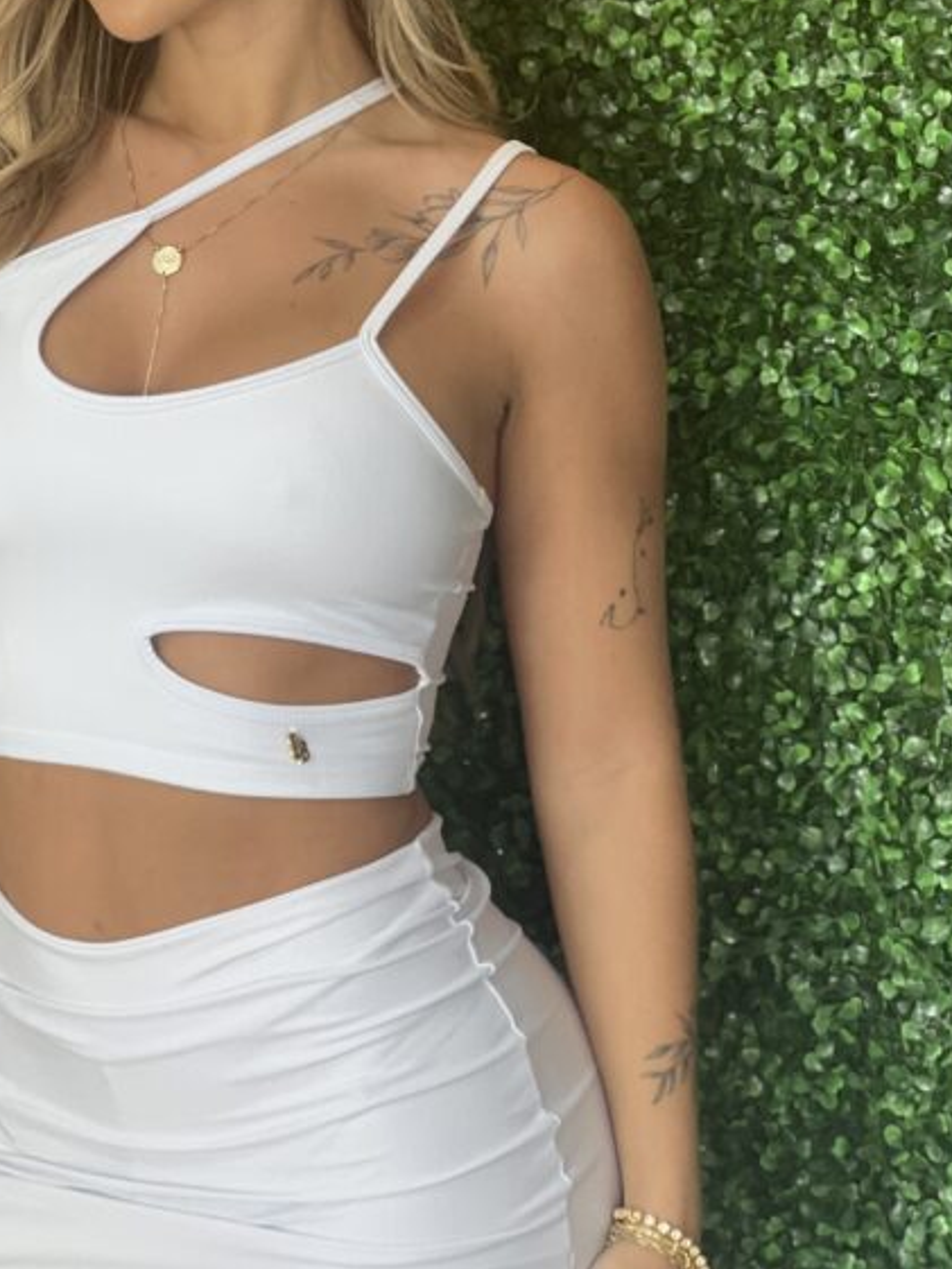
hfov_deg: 11.6
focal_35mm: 128
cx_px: 285
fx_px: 4692
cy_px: 481
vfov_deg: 15.4
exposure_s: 1/120
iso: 80
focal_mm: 9
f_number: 2.8
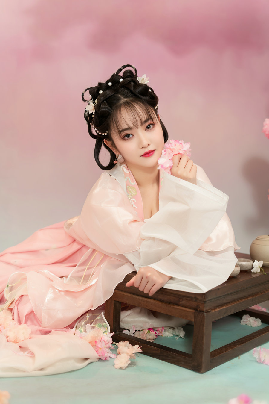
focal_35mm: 50
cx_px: 134
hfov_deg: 27.0
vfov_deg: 39.6
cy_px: 202
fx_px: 560
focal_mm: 50
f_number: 2.2
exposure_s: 1/100
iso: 100
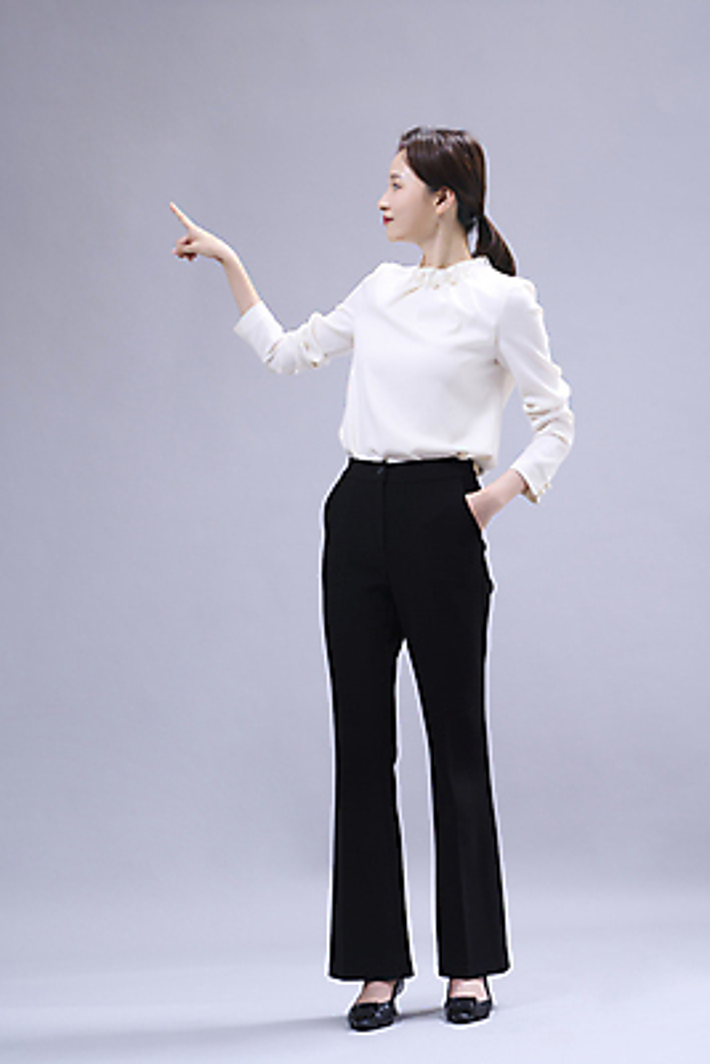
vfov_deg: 28.8
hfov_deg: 19.5
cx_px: 355
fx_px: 2069
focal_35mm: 70
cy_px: 532
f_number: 8
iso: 160
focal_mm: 70
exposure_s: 1/125
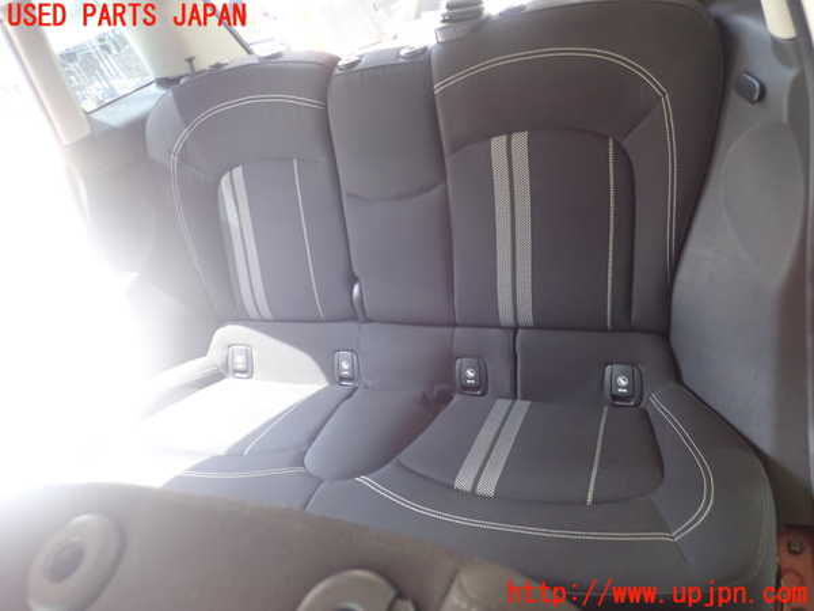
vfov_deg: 54.9
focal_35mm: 25
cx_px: 407
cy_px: 306
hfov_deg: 69.4
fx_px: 588
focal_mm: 4.5
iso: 320
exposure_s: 1/30
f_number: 2
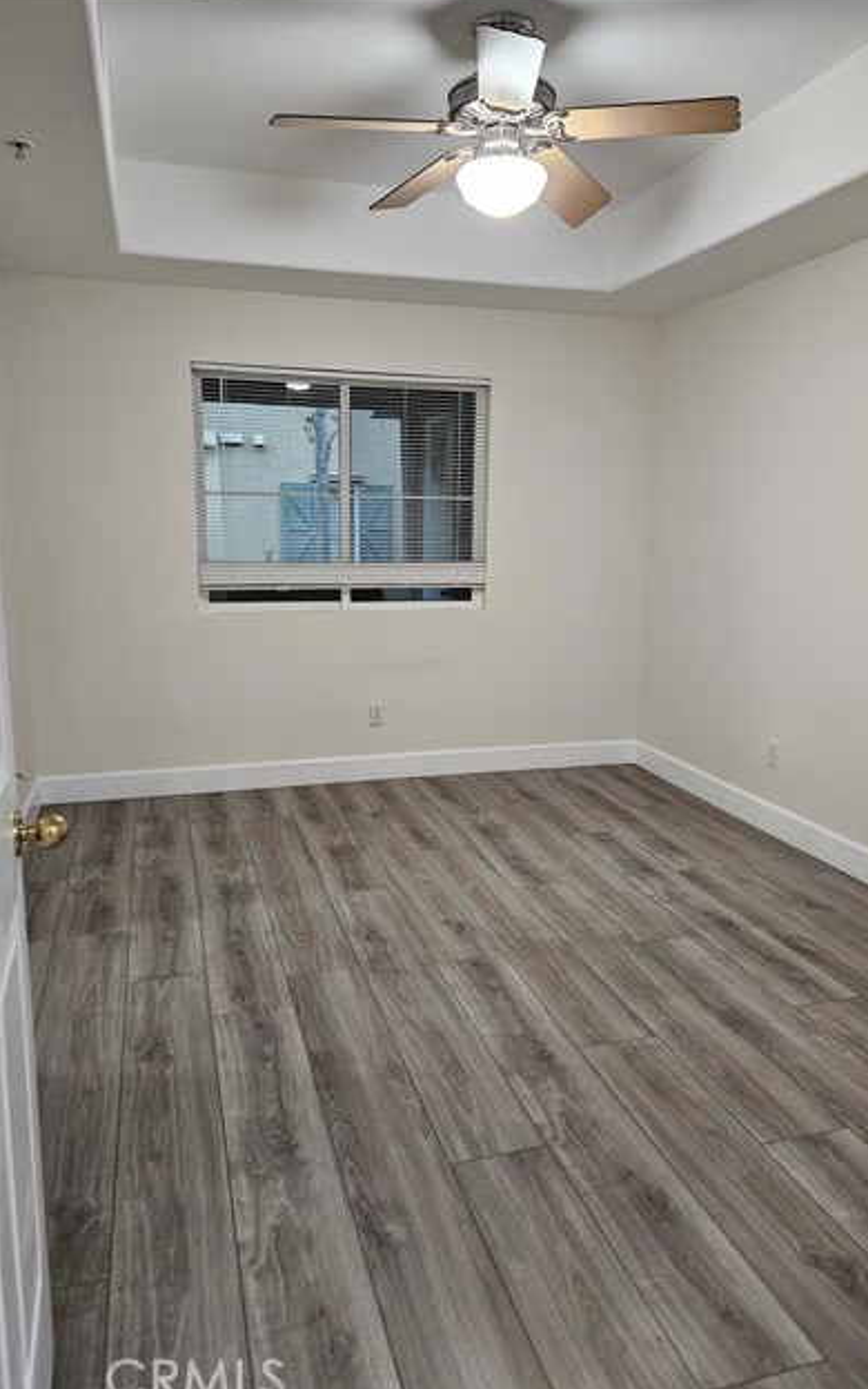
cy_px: 699
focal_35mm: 25
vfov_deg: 72.5
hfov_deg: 49.3
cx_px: 423
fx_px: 946
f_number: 1.8
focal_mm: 5.4
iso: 640
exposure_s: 1/60
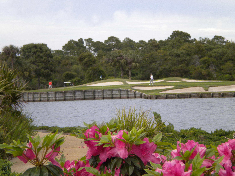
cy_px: 88
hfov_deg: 18.7
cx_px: 118
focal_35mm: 105
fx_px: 713
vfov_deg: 14.1
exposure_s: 1/602
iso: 317
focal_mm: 18.9
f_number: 5.9
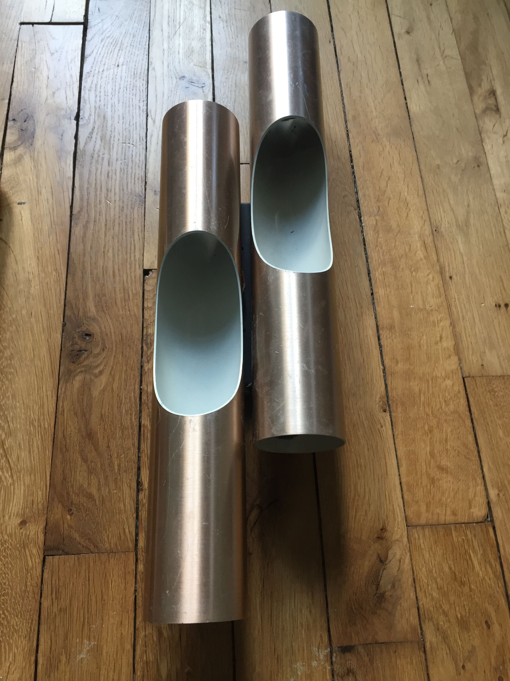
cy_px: 340
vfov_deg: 61.7
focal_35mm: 29
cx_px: 255
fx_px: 570
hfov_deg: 48.2
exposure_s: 1/33
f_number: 2.2
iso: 32
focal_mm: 4.15
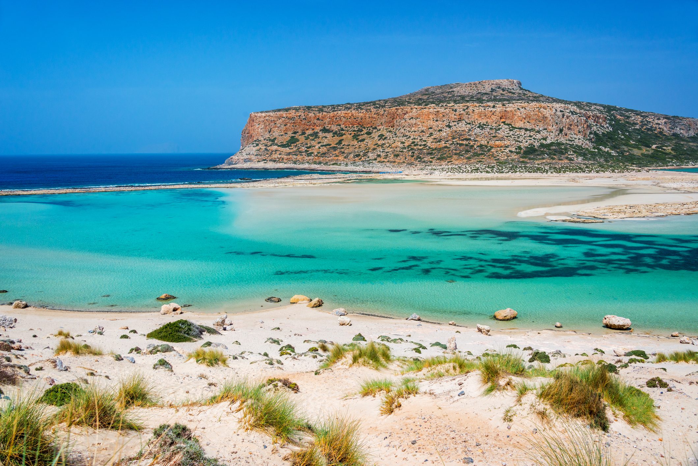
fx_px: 660
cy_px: 233
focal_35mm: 34
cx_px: 349
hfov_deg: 55.8
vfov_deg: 38.9
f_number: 10
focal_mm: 34
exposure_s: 1/320
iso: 200
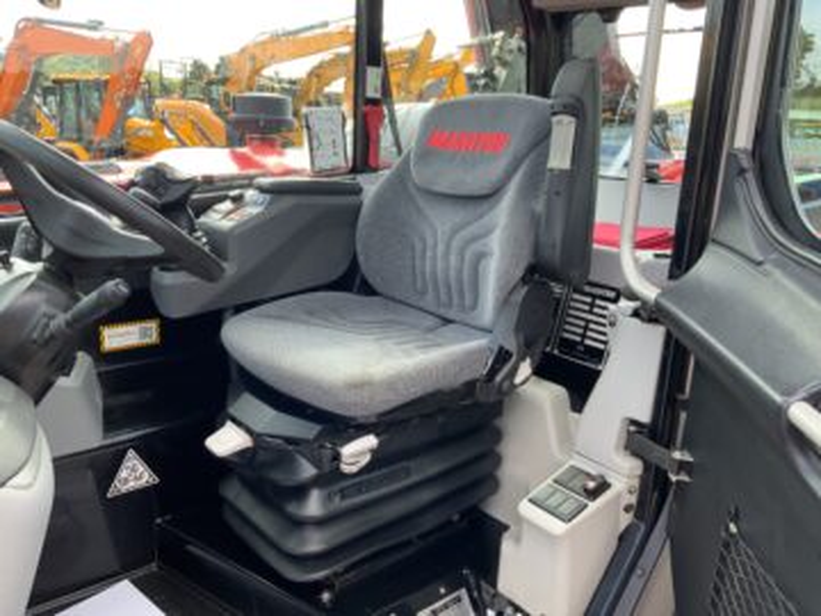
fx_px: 688
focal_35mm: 29
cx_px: 410
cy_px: 308
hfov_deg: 61.7
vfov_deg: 48.2
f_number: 1.8
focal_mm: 3
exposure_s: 1/122
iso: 20
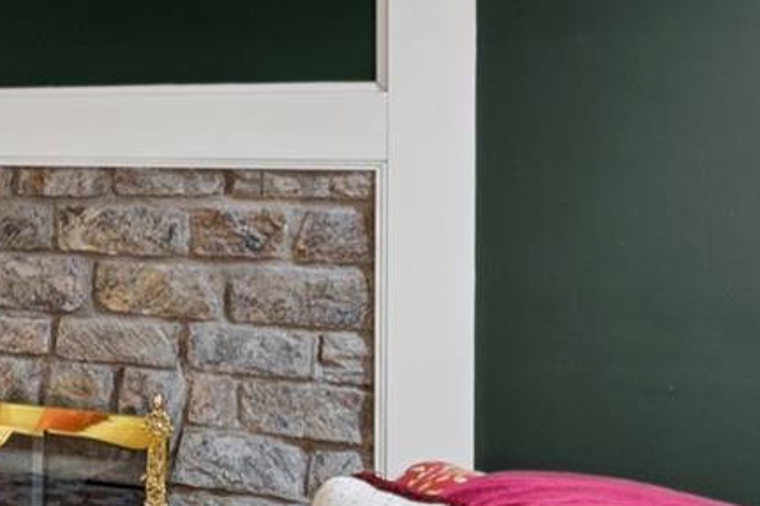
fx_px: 1604
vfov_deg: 17.8
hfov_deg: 16.4
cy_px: 374
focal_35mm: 76
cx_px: -928
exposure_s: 1/1.25
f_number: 11
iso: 200
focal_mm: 16
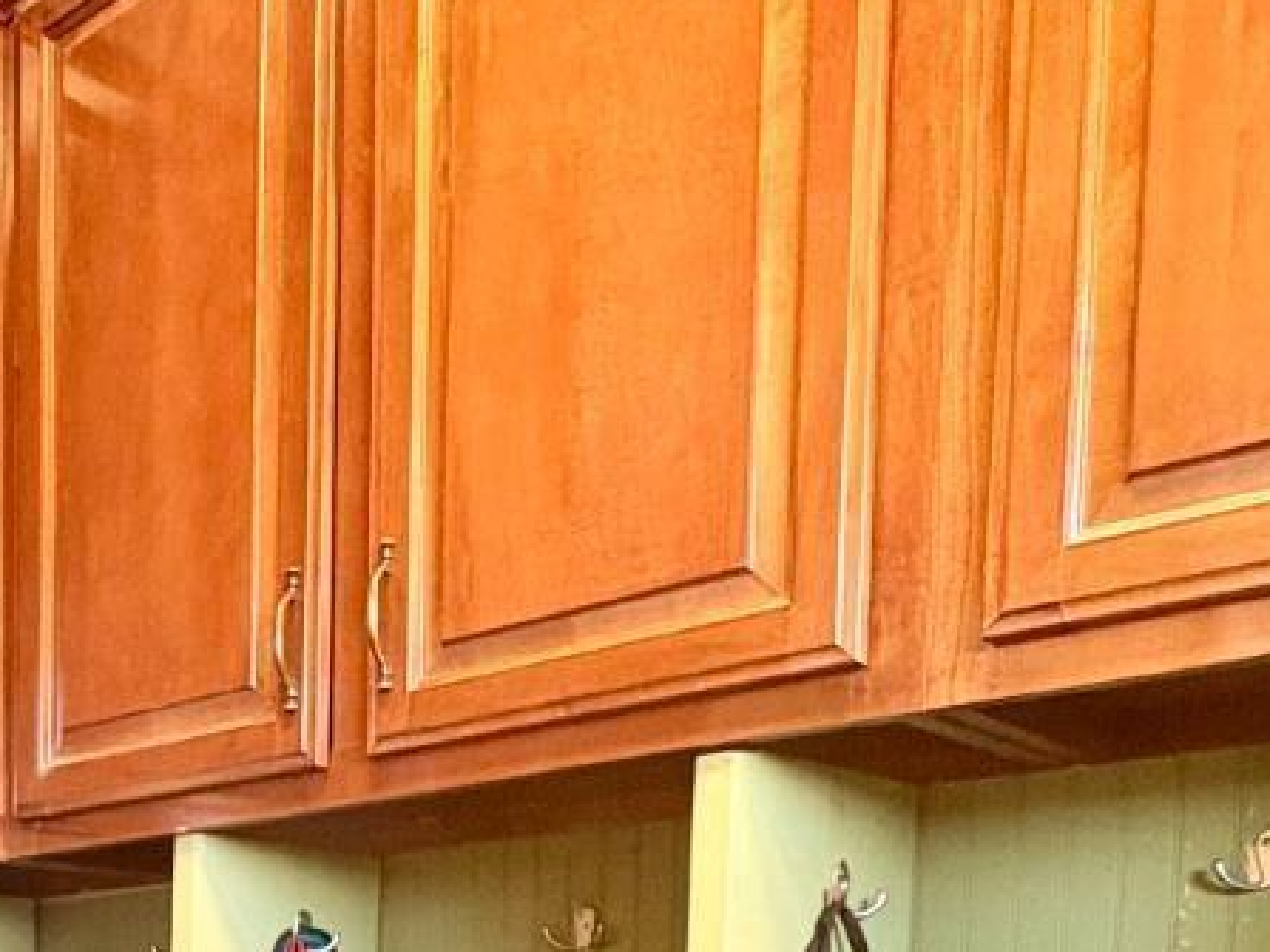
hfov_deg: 37.1
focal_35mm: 47
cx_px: 65
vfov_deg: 26.2
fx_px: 1724
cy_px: 1246
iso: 400
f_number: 2.2
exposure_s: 1/60
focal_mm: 2.22
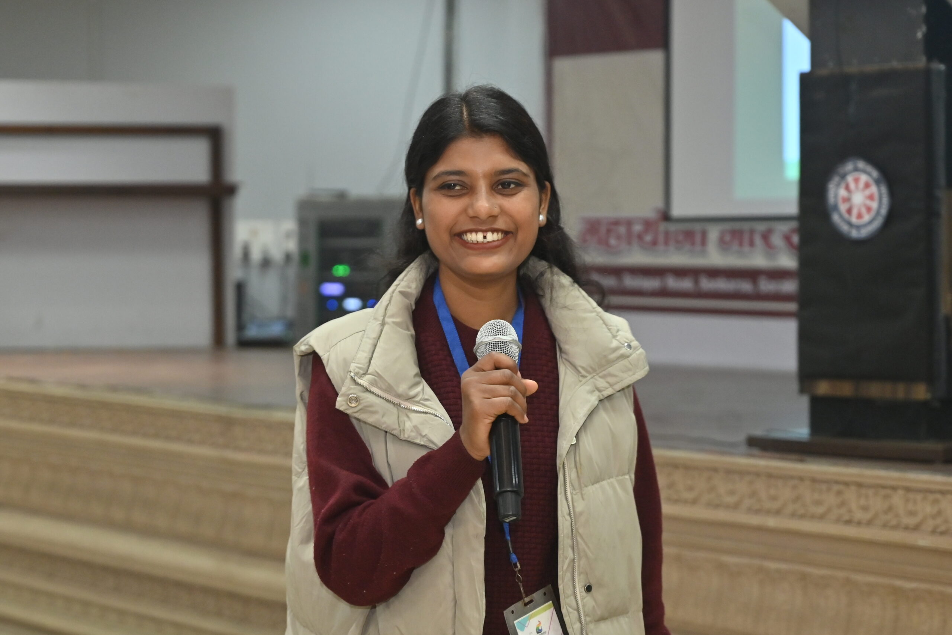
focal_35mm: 105
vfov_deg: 13.0
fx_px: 2777
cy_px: 318
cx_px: 476
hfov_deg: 19.5
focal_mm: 70
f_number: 4
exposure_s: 1/200
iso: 1000
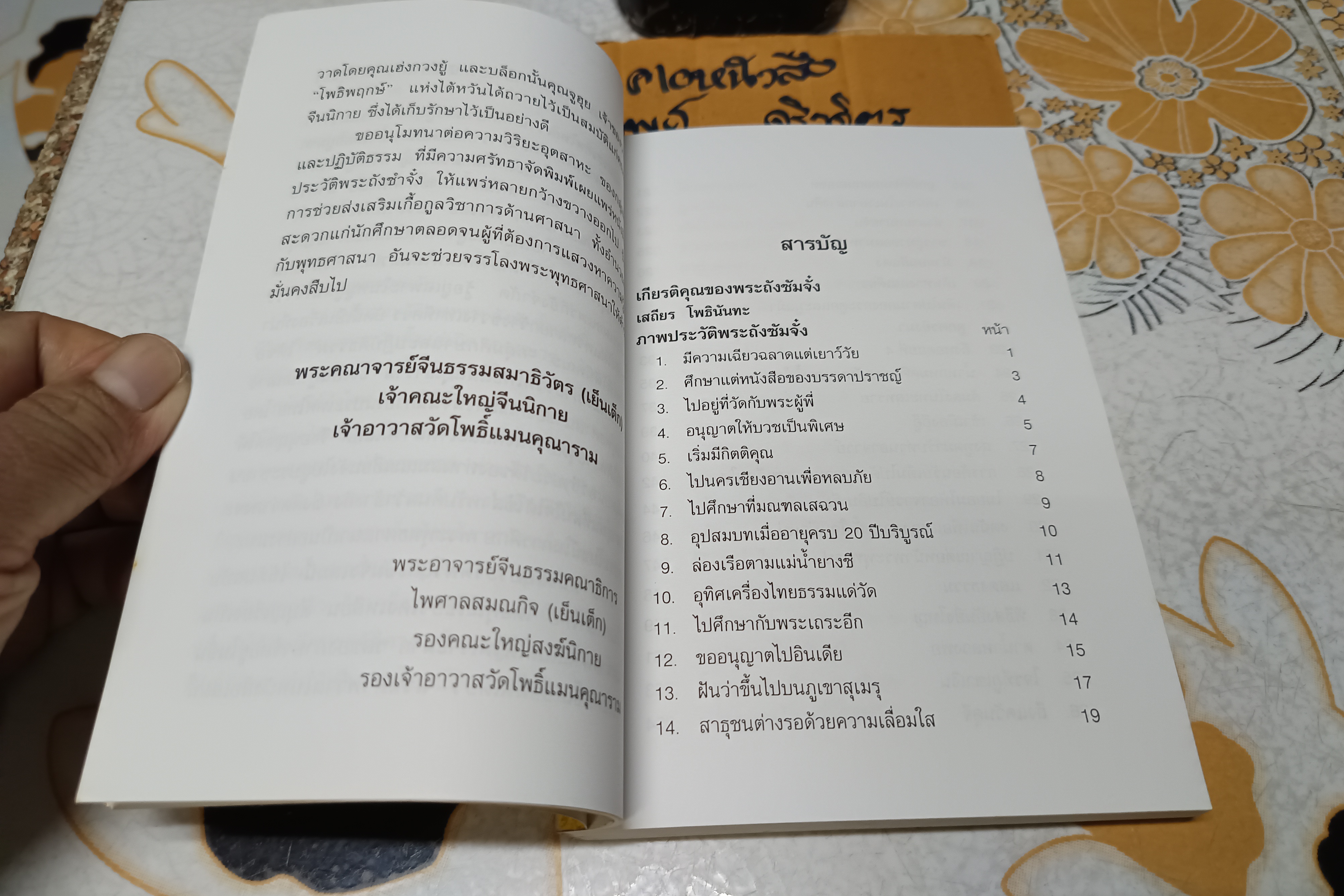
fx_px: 933
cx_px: 672
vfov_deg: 51.3
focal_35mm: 25
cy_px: 459
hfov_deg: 71.5
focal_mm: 5.31
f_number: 1.7
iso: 999
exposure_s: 1/50
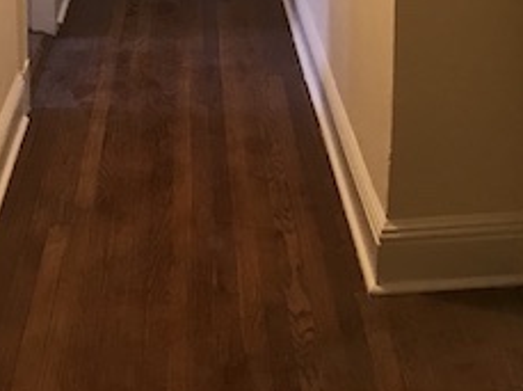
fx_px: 1478
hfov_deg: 20.0
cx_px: 199
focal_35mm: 98
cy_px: -247
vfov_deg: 13.8
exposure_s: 1/15
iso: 50
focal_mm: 3.99
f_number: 1.8
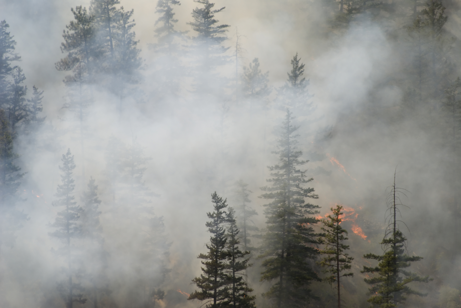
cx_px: 230
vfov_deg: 2.7
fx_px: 6537
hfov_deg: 4.0
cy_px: 154
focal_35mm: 510
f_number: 5.6
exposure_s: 1/750
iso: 200
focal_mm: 340
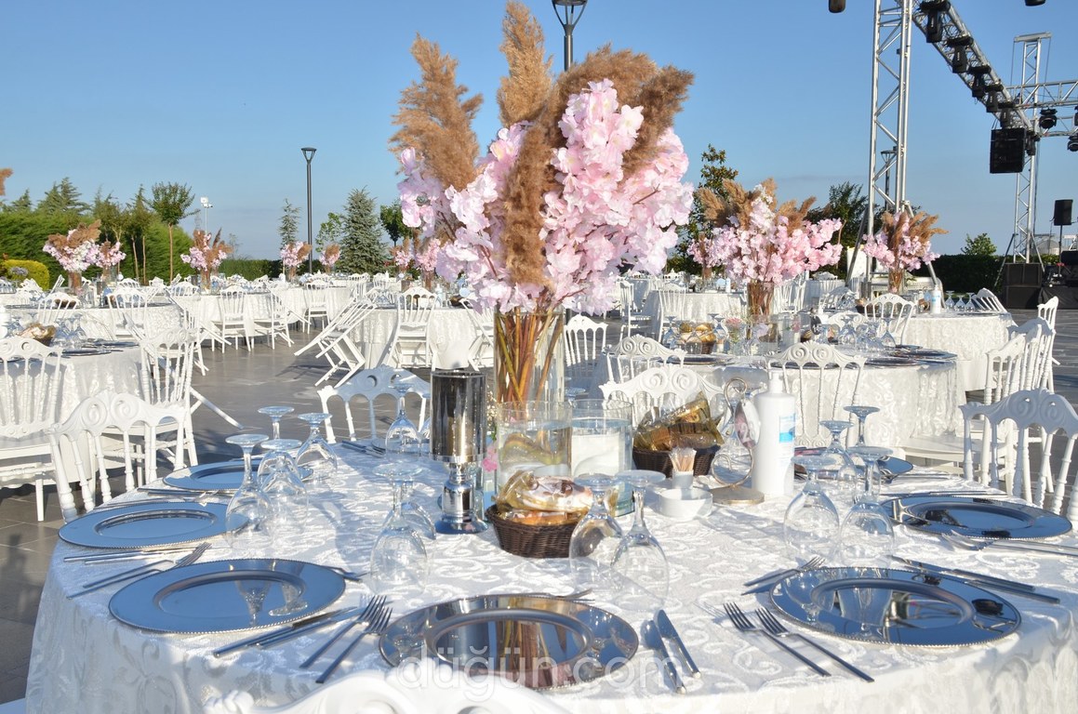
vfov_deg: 36.7
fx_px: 1076
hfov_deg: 53.2
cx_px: 539
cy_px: 357
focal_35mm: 36
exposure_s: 1/320
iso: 200
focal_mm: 24
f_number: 10
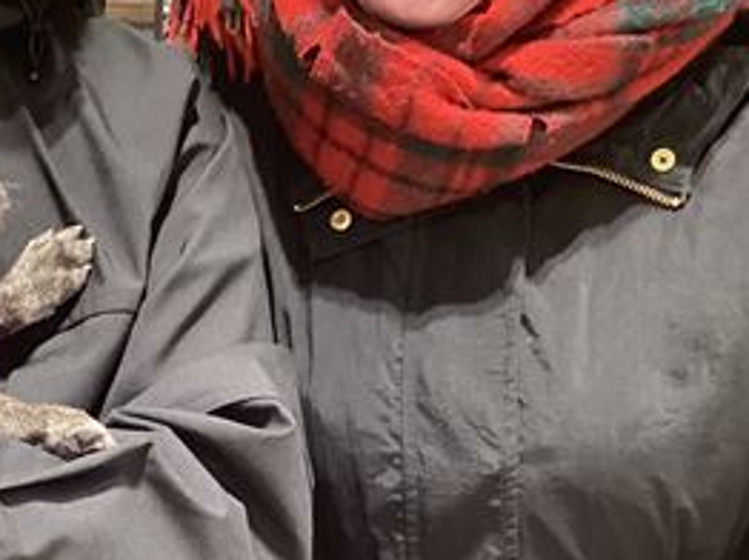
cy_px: 520
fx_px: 1535
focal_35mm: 71
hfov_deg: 26.9
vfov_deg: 20.2
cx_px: 146
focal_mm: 3.3
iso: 320
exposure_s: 1/40
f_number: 2.4
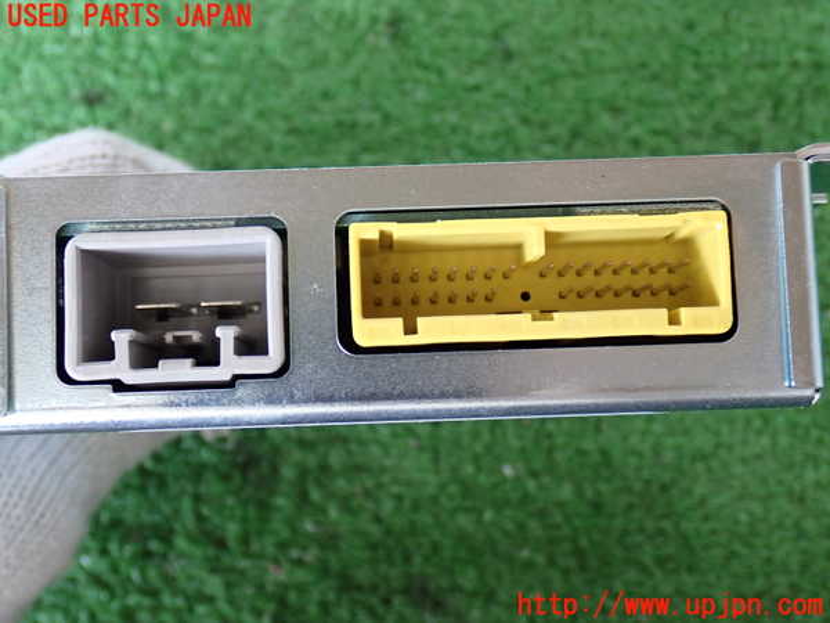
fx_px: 1127
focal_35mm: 47
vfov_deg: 30.9
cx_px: 415
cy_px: 312
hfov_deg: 40.4
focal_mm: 8.4
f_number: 3.1
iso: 500
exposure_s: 1/50
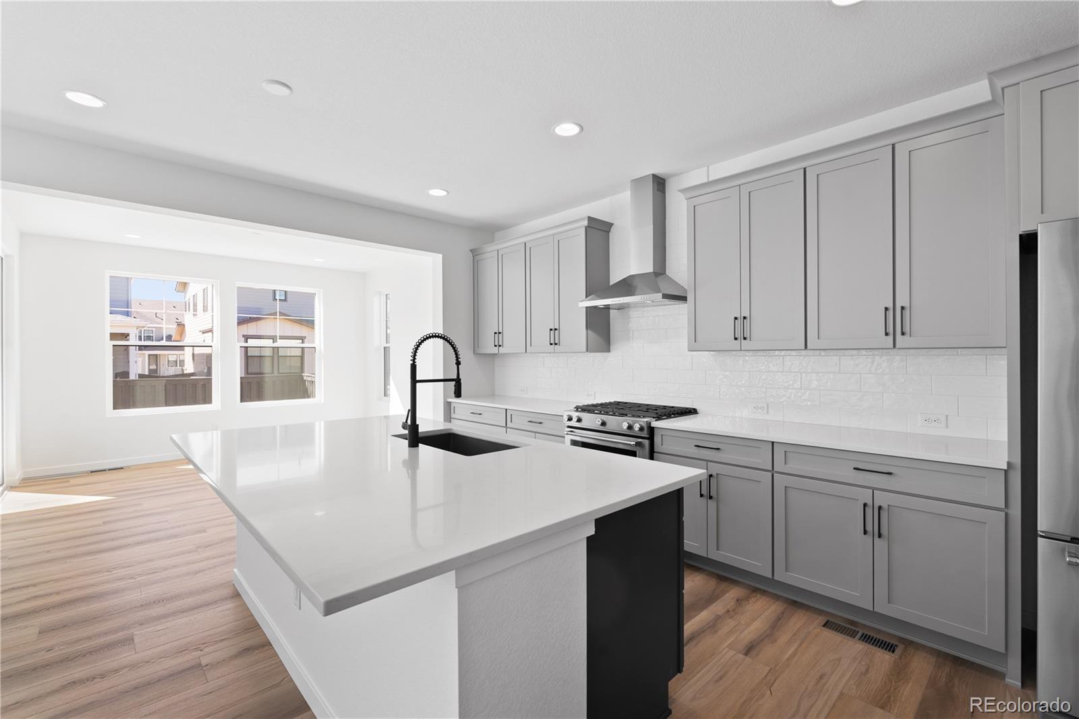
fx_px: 479
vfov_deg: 73.7
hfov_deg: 96.7
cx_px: 540
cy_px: 360
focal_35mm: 16
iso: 160
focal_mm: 16
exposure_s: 1/6
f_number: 8
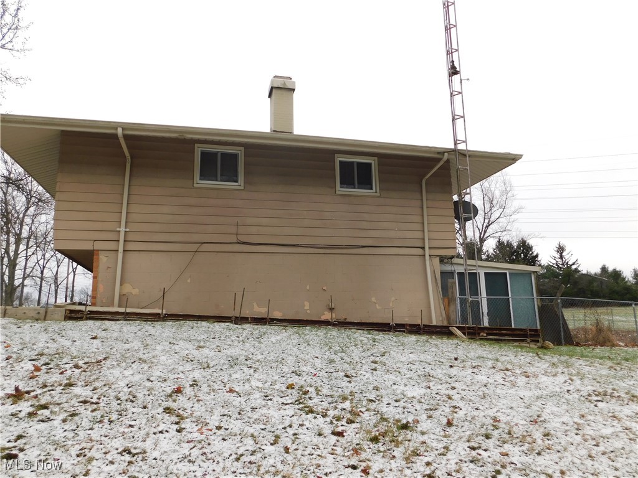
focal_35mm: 25
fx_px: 461
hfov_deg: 69.4
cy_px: 239
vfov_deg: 54.9
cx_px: 319
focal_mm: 4.5
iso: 125
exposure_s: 1/400
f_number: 3.1
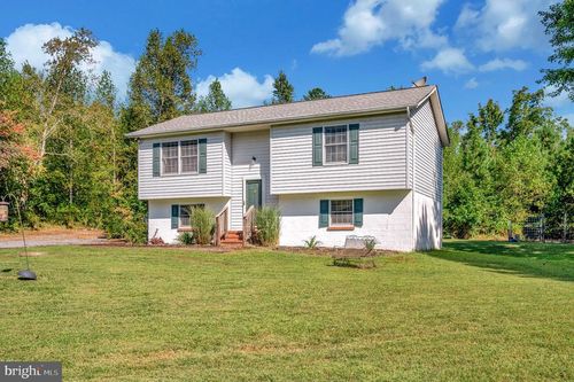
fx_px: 478
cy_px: 191
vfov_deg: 43.6
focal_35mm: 30
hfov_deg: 61.9
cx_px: 287
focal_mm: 30
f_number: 8
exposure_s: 1/500
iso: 100
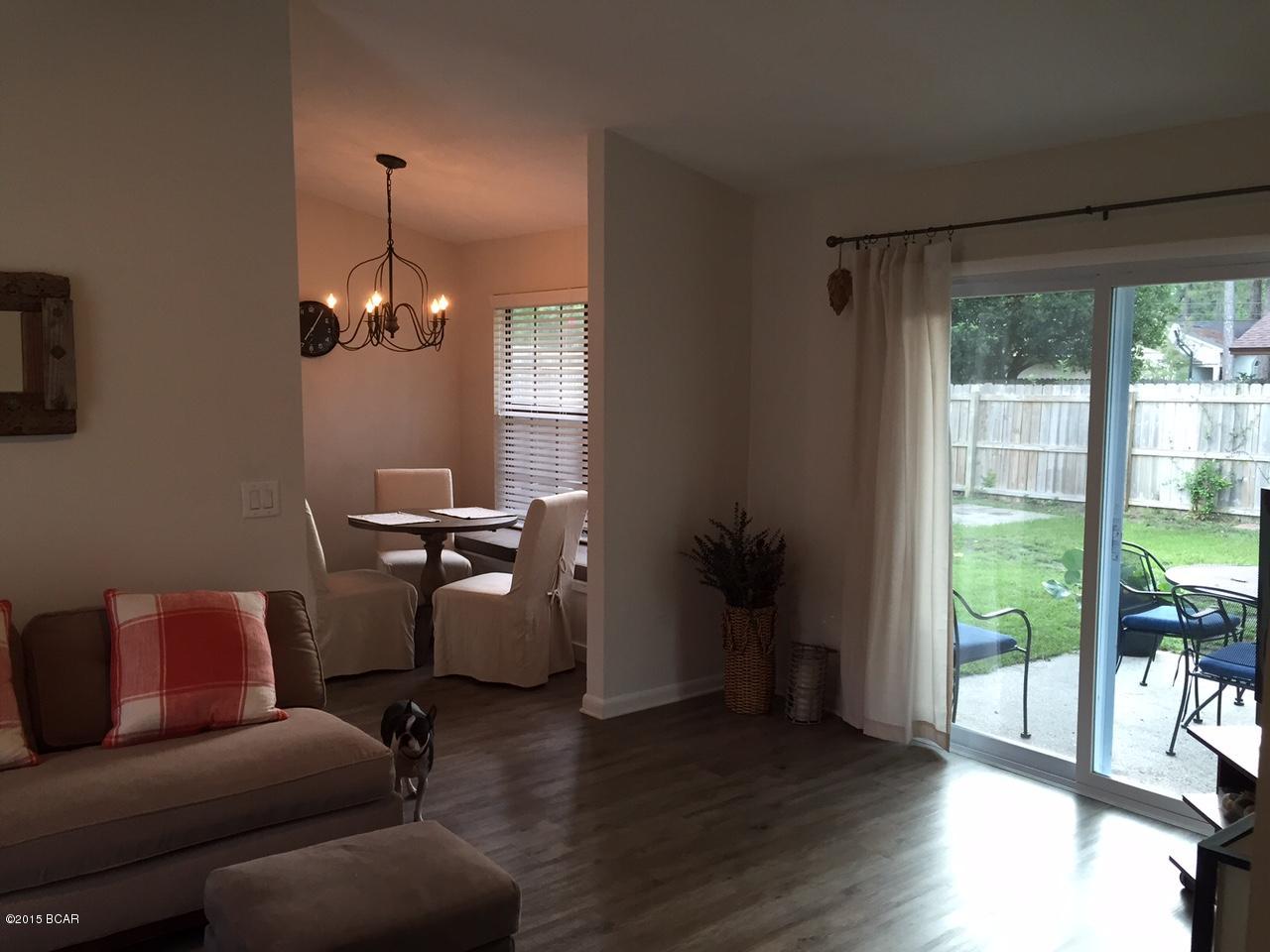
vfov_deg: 48.2
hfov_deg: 61.7
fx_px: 1064
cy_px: 476
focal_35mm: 29
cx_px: 635
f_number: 2.2
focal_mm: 4.15
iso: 64
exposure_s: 1/30
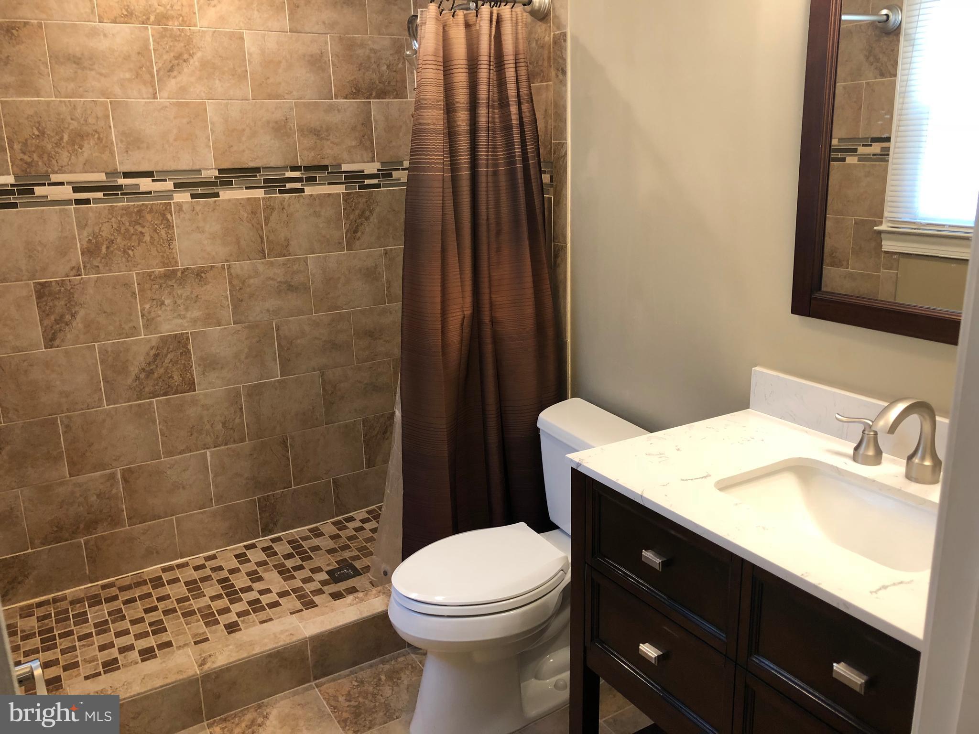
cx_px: 490
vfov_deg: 49.7
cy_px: 367
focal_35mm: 28
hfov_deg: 63.4
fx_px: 792
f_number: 1.8
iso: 40
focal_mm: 3.99
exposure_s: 1/17
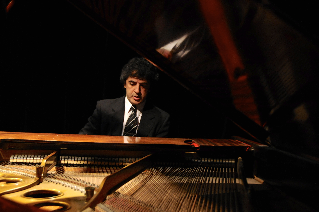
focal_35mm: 48
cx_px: 160
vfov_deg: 28.0
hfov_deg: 41.2
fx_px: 425
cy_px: 106
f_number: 4.2
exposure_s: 1/30
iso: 1000
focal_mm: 32
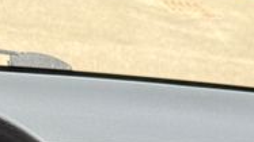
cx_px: 105
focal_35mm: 143
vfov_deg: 7.4
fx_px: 963
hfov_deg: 15.0
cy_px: 440
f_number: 1.78
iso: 80
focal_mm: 6.76
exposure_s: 1/158
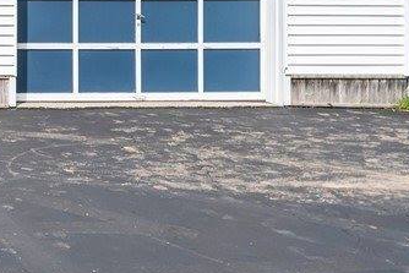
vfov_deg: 16.7
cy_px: -64
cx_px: -214
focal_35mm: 78
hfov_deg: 21.5
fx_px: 887
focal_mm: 24
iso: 100
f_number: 3.5
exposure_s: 1/2000
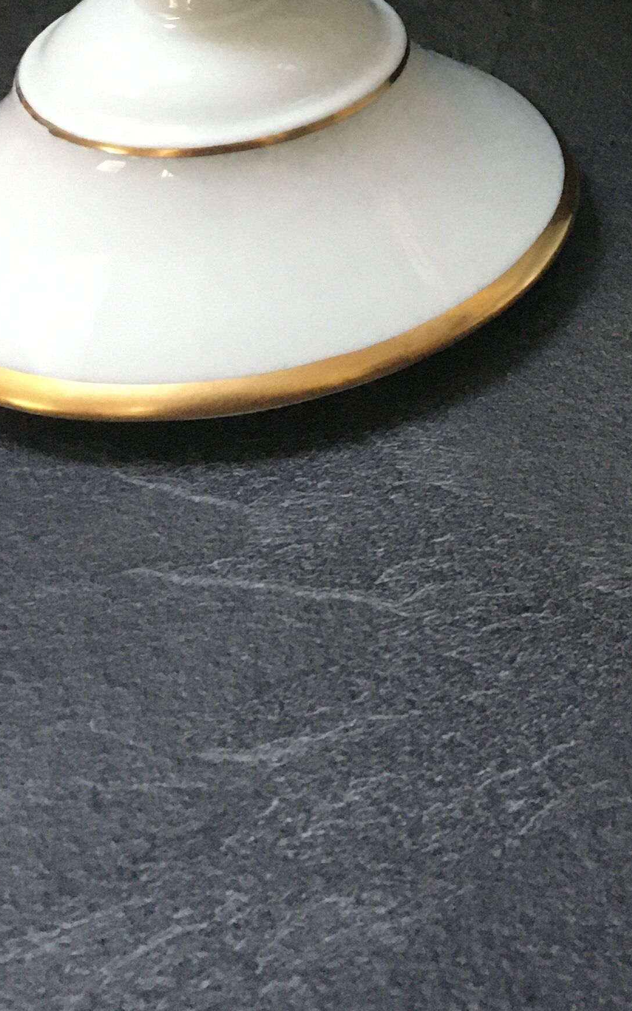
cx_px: 700
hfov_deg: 17.7
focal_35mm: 71
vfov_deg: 27.1
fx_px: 1957
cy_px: -41
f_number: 2.2
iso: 200
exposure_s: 1/17
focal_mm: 4.15
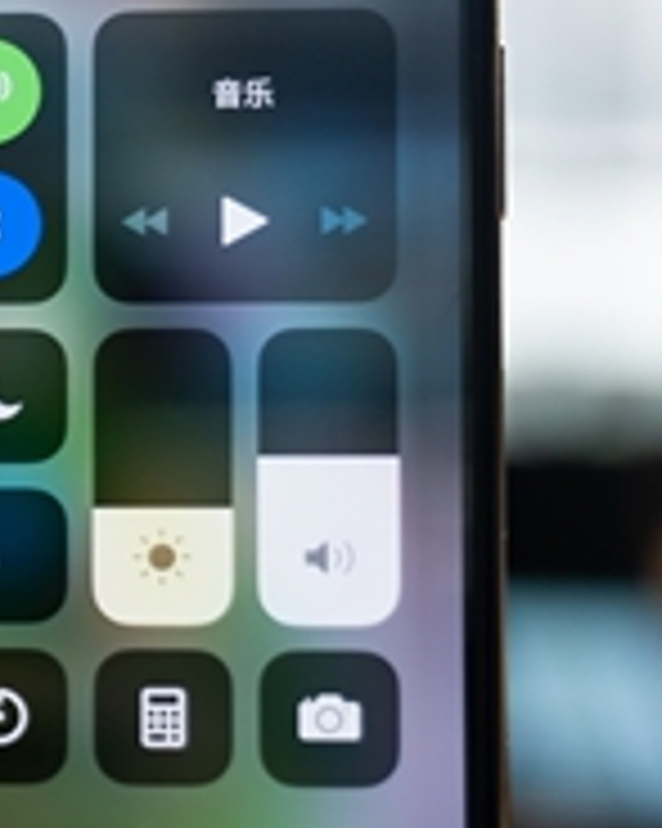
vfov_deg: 13.4
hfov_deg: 9.9
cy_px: 592
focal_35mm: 143
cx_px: -730
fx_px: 3505
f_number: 2.8
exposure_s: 1/50
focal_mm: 40
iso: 250
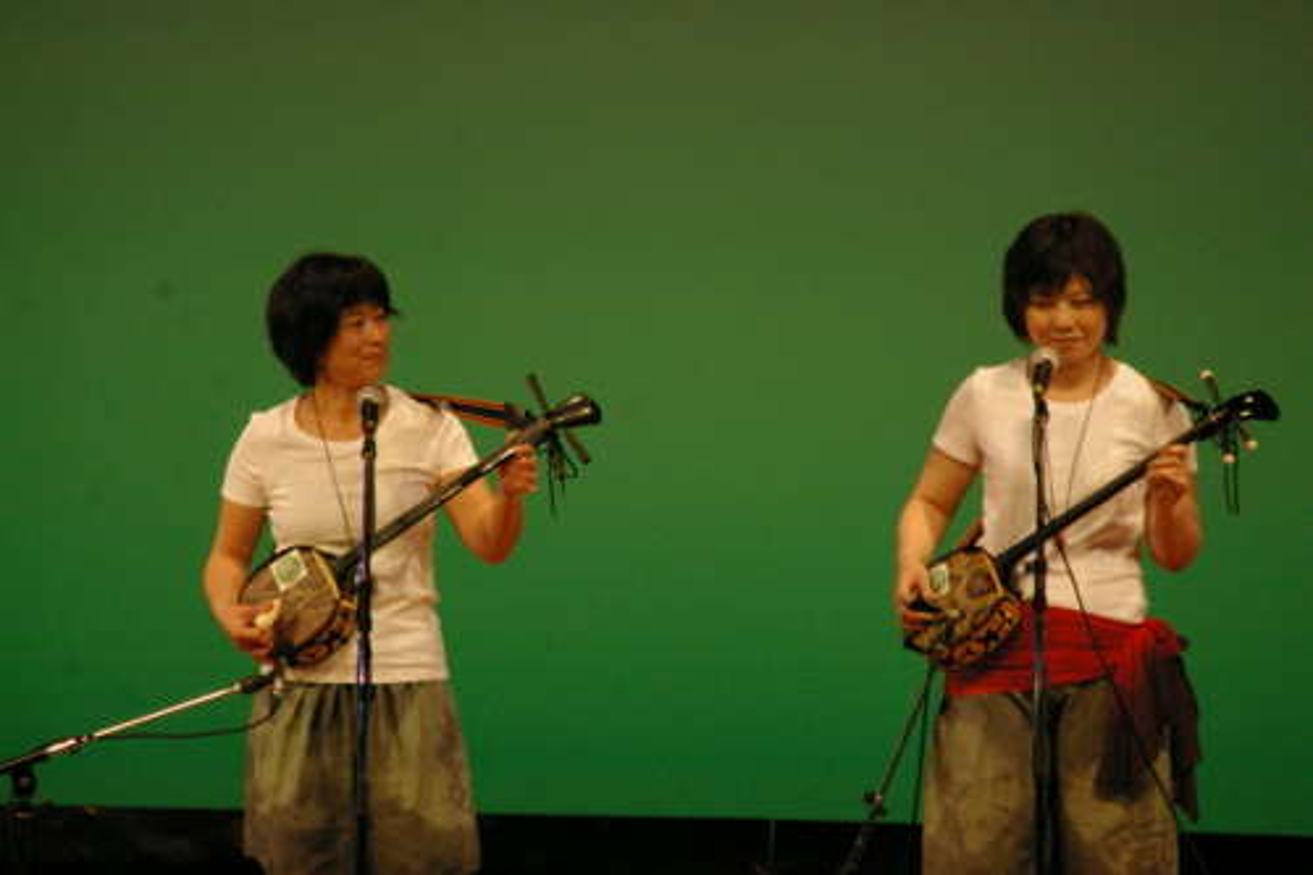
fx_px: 12031
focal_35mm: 330
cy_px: 438
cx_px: 656
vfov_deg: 4.2
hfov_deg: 6.2
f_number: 5.6
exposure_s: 1/350
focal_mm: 220
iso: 1600
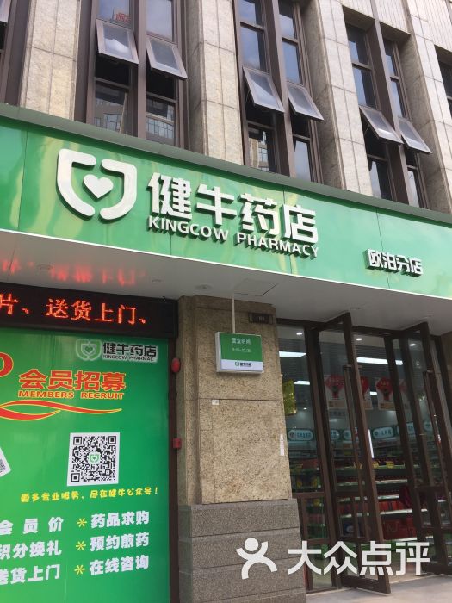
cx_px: 226
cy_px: 302
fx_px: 505
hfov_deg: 48.2
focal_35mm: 29
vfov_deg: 61.7
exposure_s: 1/230
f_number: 2.2
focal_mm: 4.15
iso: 32
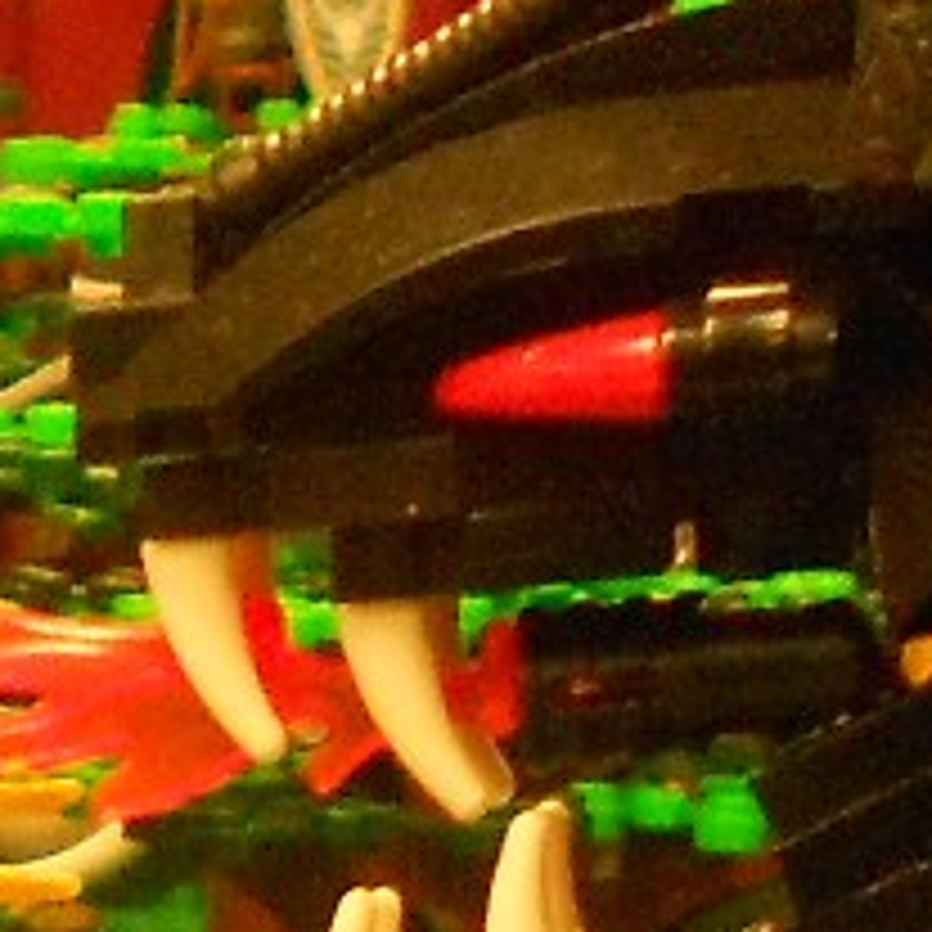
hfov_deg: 8.4
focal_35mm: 198
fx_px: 6031
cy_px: 2328
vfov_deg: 8.1
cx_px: -946
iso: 400
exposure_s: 1/15
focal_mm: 5.3
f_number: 3.4
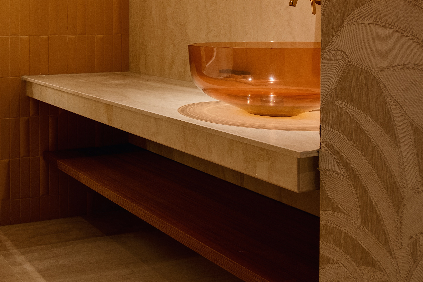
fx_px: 552
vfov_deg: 27.7
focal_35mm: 47
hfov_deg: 37.3
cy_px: 33
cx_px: -4
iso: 250
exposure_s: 1/15
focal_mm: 15
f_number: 4.5
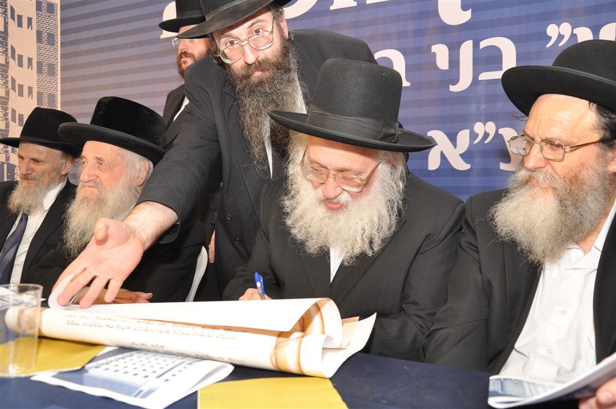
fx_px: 564
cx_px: 308
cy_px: 204
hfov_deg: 57.3
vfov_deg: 39.9
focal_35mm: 33
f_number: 5
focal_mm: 22
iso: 400
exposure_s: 1/60
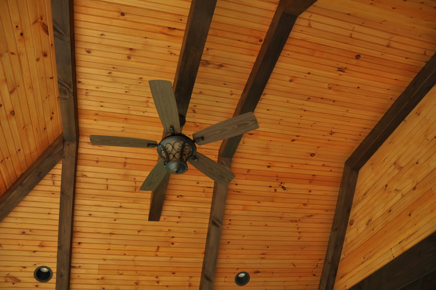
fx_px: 327
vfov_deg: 47.8
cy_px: 145
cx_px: 218
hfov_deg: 67.4
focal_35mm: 27
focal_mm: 18
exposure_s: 1/200
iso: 200
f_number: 3.5
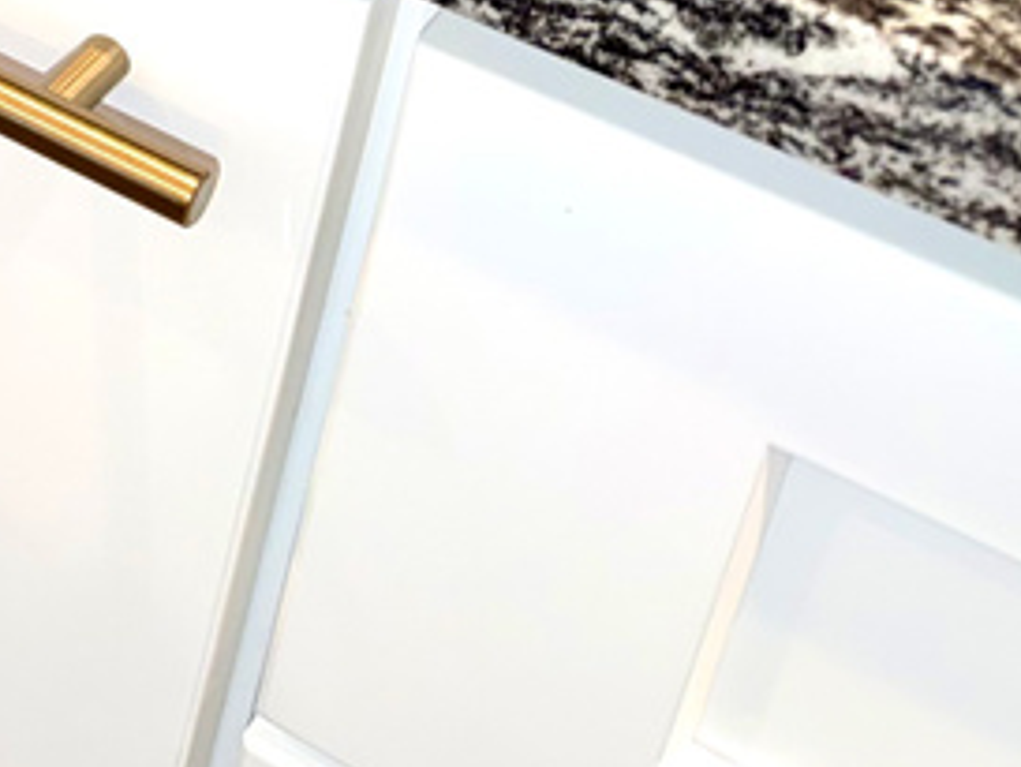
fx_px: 2656
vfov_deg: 14.7
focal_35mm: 90
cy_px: -535
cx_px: -729
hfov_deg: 18.0
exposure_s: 1/39
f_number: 1.78
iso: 64
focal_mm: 6.76
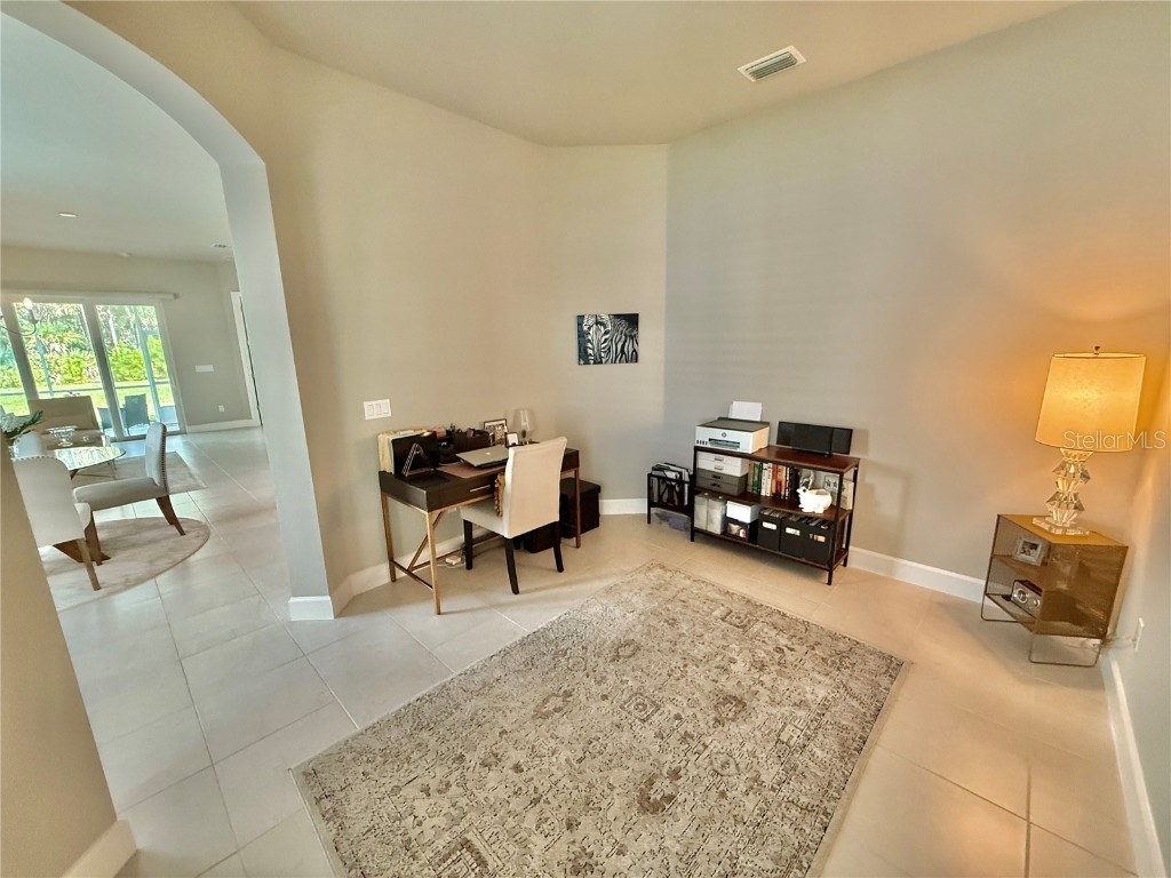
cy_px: 439
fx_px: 474
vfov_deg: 85.7
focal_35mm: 14
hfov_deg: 102.1
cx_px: 586
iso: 500
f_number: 2.2
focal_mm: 2.22
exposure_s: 1/60
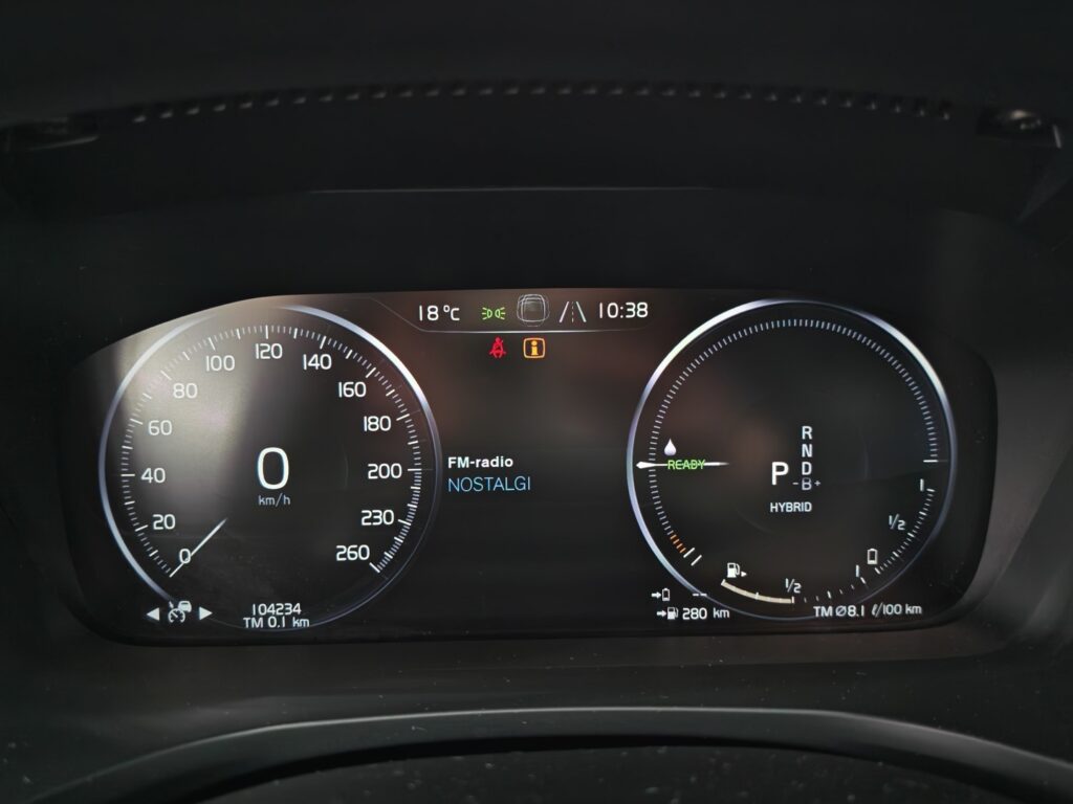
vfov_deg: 48.2
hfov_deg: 61.7
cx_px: 536
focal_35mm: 29
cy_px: 402
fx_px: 899
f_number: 1.6
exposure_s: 1/33
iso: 500
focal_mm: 5.4
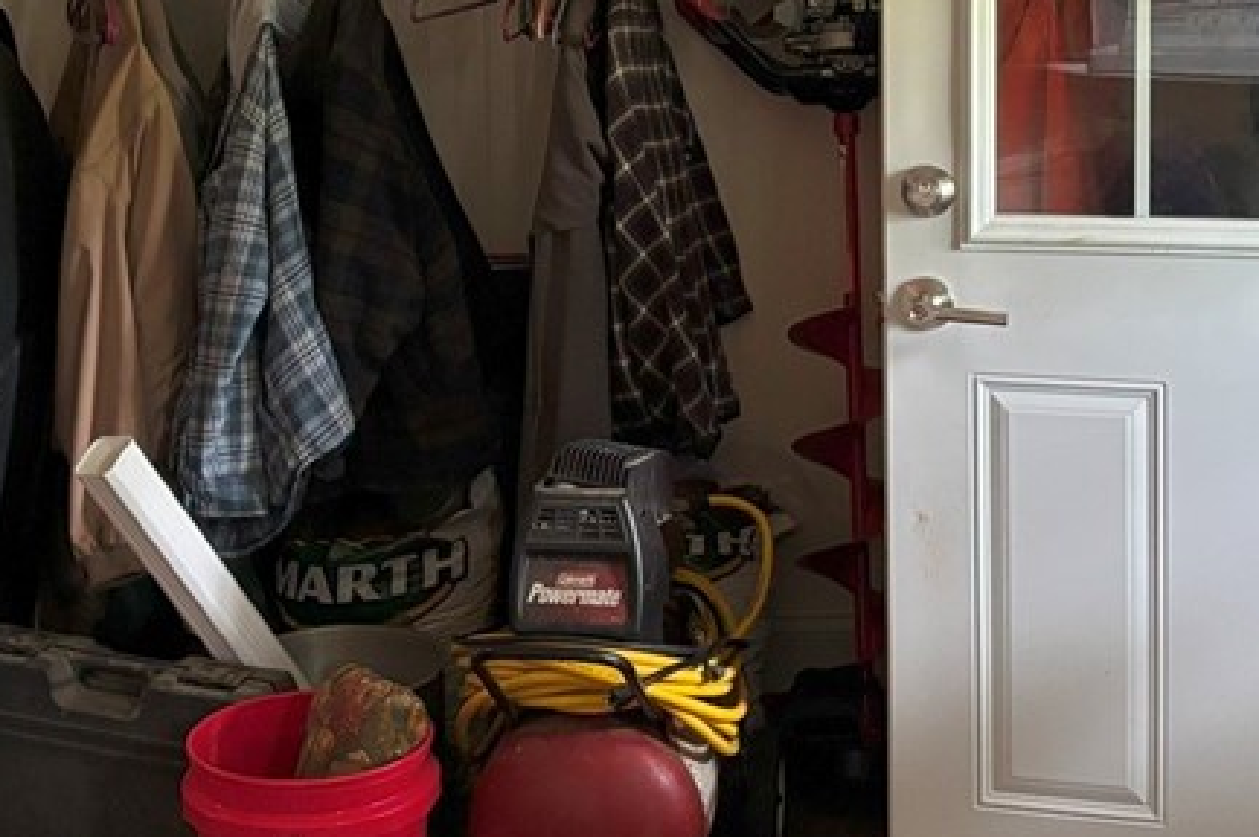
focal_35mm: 64
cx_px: 663
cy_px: 137
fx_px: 2236
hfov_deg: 31.4
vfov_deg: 20.9
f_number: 1.6
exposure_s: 1/51
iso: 500
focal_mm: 5.96
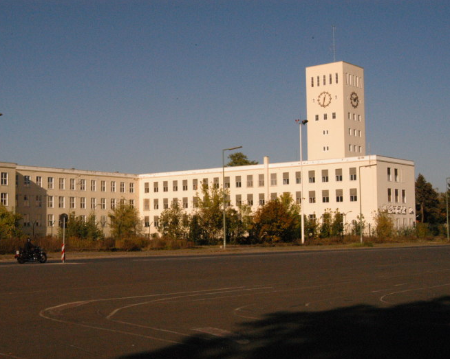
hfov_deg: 34.0
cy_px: 182
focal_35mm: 55
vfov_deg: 27.6
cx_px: 177
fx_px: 732
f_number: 18
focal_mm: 32
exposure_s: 1/1250
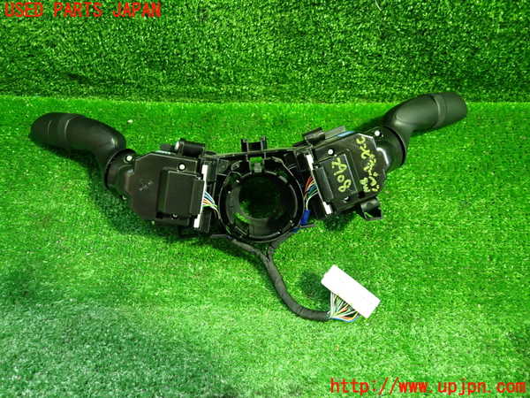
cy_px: 199
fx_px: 383
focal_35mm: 25
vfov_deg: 54.9
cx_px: 265
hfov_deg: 69.4
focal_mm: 4.5
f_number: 2
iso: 320
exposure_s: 1/30
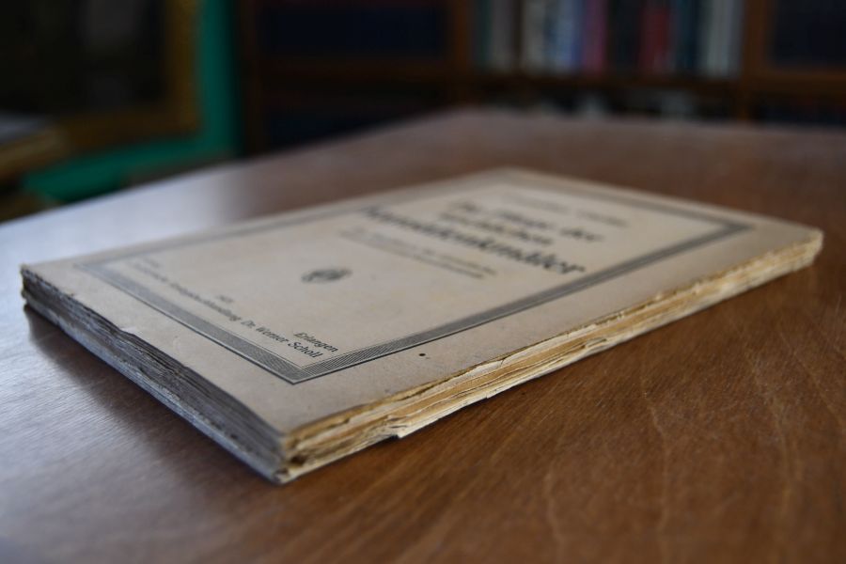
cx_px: 423
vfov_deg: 34.2
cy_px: 282
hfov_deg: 49.6
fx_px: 916
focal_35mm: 39
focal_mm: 26
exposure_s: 1/160
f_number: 4
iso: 800
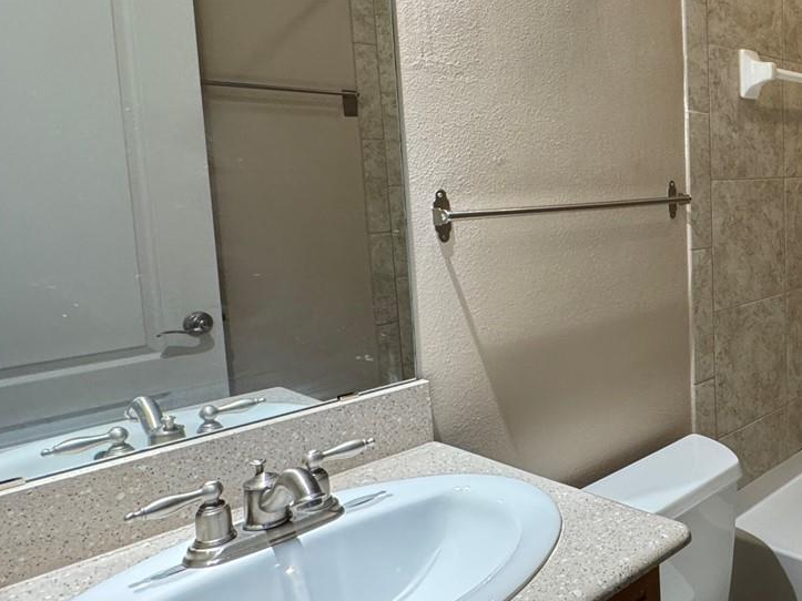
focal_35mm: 31
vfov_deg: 45.2
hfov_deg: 48.7
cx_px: 790
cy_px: 237
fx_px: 718
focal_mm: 2.22
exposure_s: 1/60
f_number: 2.2
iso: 250
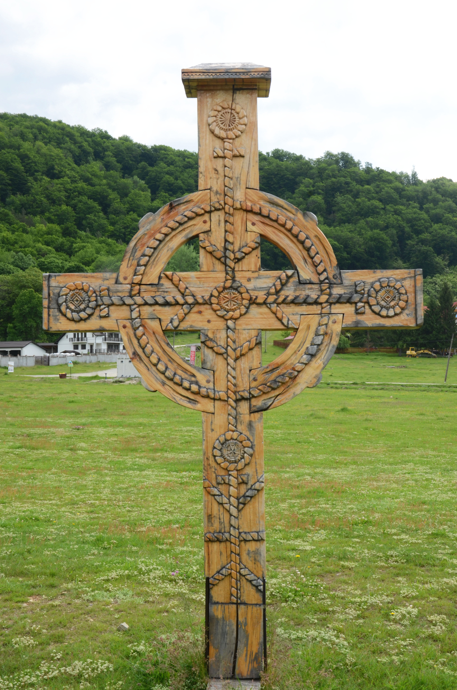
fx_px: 803
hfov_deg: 31.8
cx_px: 228
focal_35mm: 42
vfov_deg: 46.5
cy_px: 345
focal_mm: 28
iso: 250
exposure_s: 1/80
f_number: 14
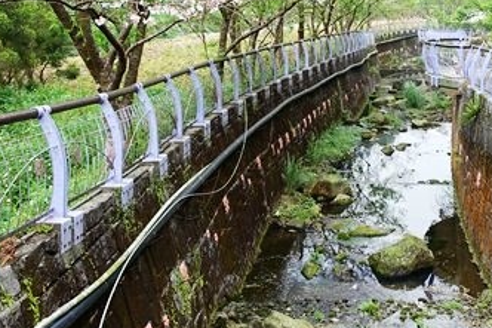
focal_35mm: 47
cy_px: 36
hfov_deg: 40.7
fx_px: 642
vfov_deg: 27.6
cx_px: 369
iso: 125
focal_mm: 8.8
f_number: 3.2
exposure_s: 1/80
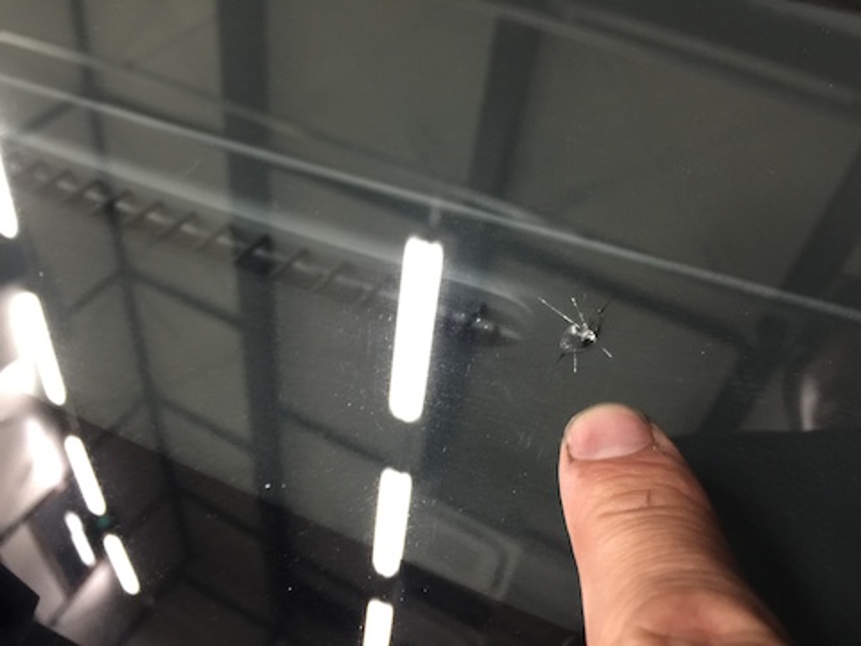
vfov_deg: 48.2
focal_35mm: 29
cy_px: 323
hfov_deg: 61.7
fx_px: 721
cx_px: 430
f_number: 2.2
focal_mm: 4.15
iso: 64
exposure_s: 1/4
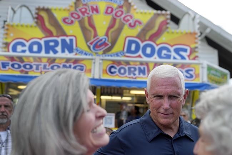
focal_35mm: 37
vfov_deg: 35.9
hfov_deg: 51.9
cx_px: 116
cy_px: 78
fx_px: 238
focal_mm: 37
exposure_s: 1/2500
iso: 400
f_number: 2.8
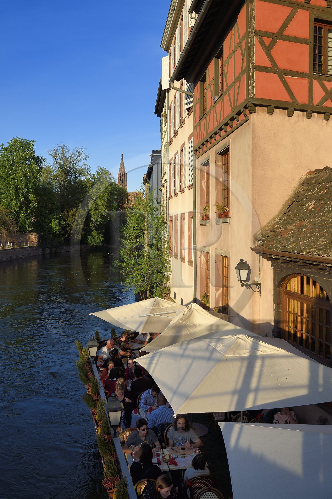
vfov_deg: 58.7
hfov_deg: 41.1
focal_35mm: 32
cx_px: 166
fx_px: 443
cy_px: 250
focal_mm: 32
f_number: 8
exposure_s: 1/250
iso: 200
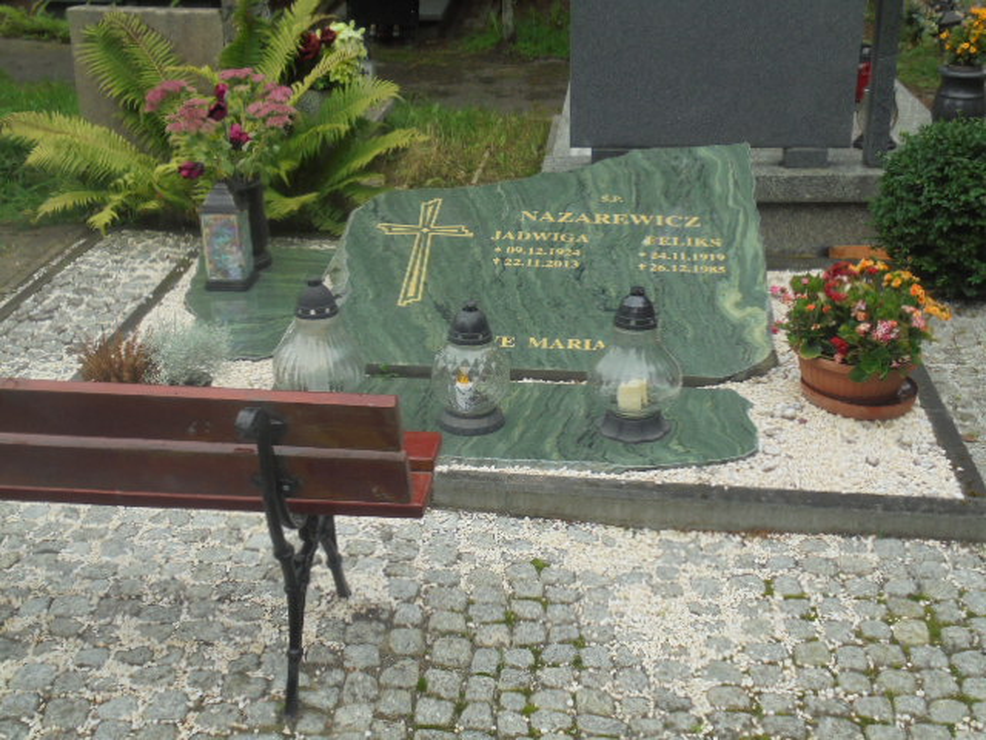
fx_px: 1225
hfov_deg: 43.9
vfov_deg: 33.6
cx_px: 493
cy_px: 370
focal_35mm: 43
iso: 100
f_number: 4.5
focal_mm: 7.8
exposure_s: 1/125
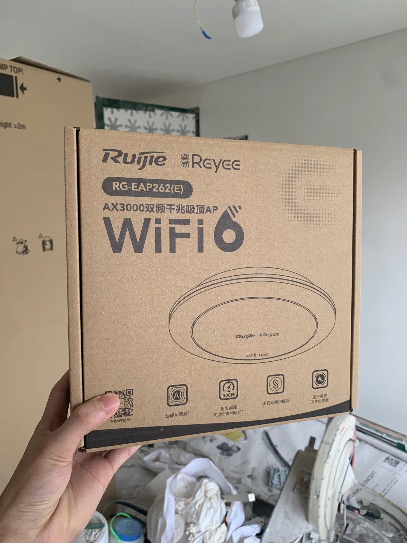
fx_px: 408
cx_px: 204
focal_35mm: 26
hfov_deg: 53.1
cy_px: 272
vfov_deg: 67.3
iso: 100
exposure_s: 1/76
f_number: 1.8
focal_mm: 4.25
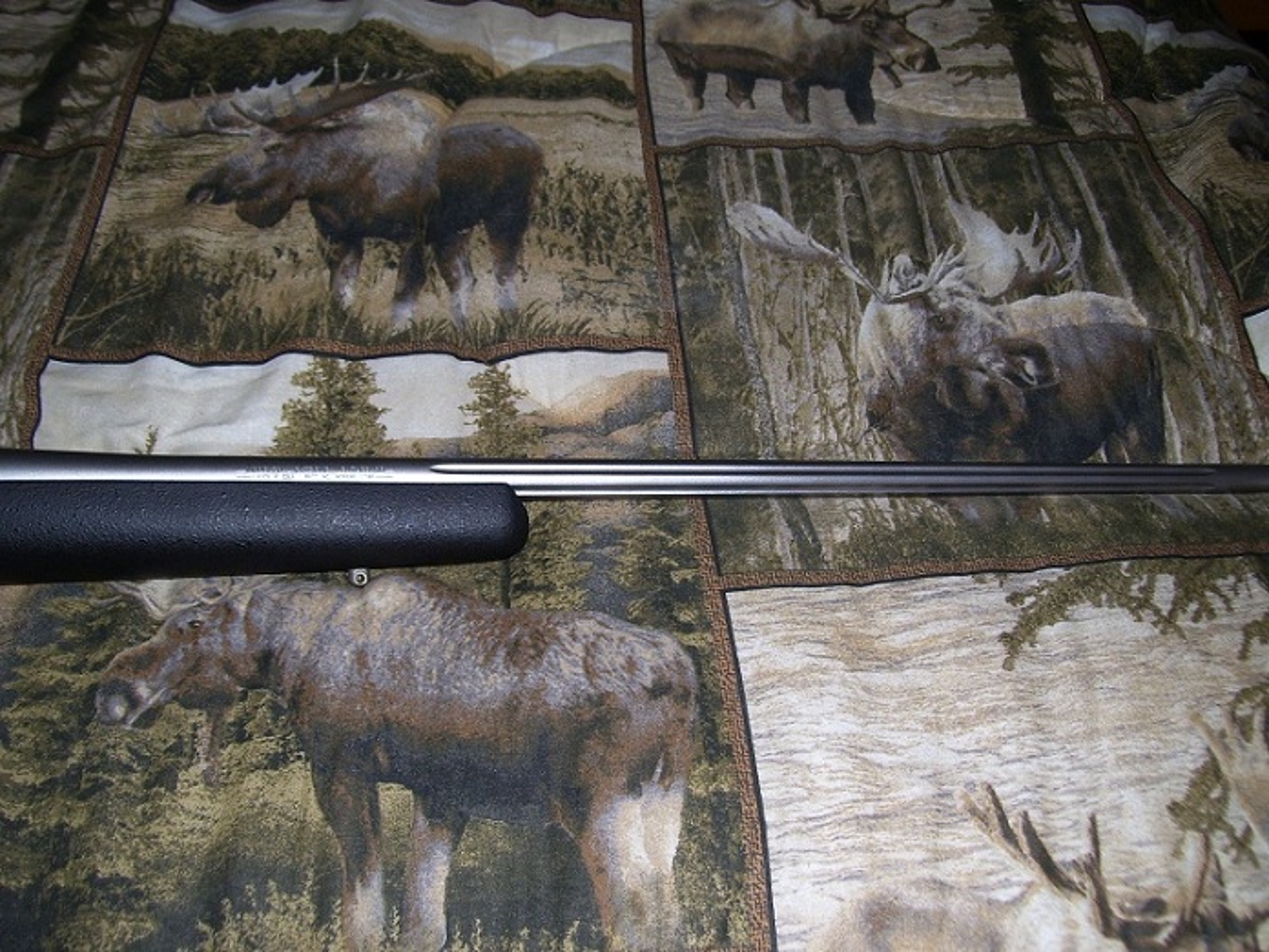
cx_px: 634
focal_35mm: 37
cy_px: 476
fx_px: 1356
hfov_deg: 50.1
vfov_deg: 38.7
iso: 80
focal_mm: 6
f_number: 2.7
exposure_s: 1/60
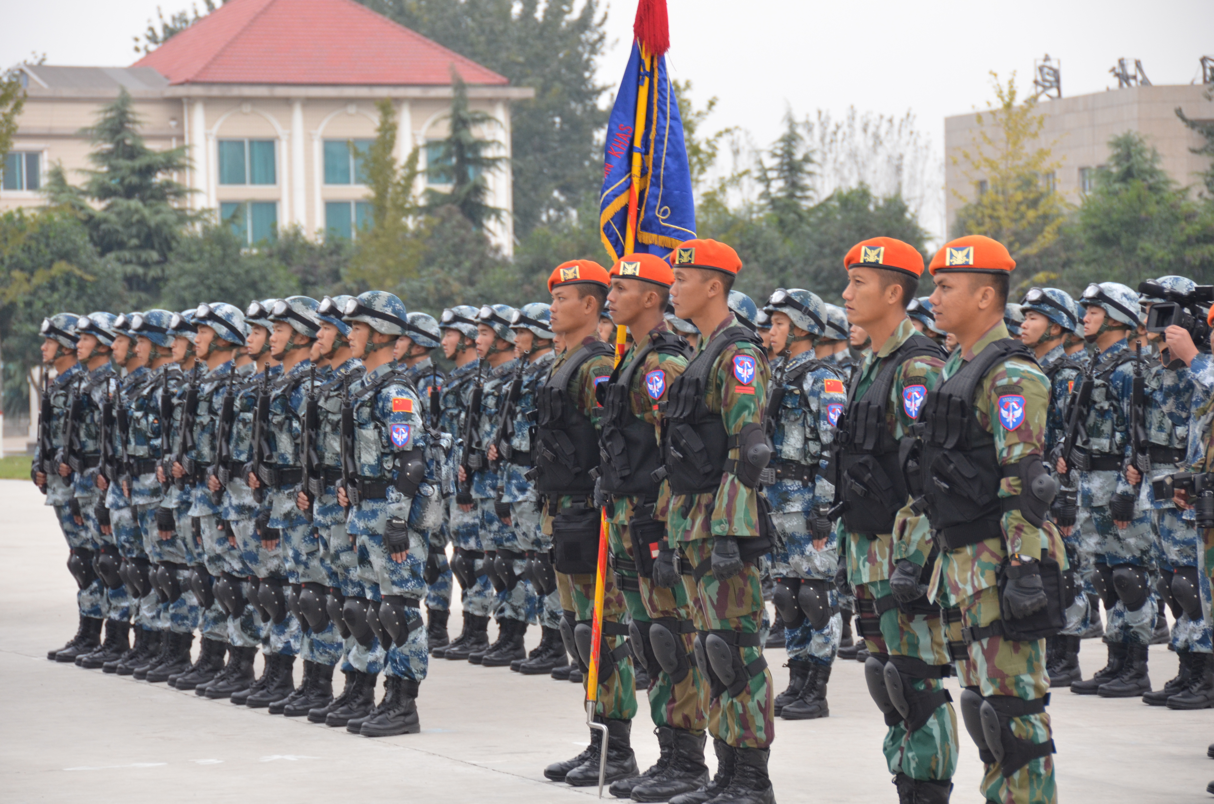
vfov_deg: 9.6
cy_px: 402
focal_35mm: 142
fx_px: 4795
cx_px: 607
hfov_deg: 14.4
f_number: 6.3
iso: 640
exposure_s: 1/250
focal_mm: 95
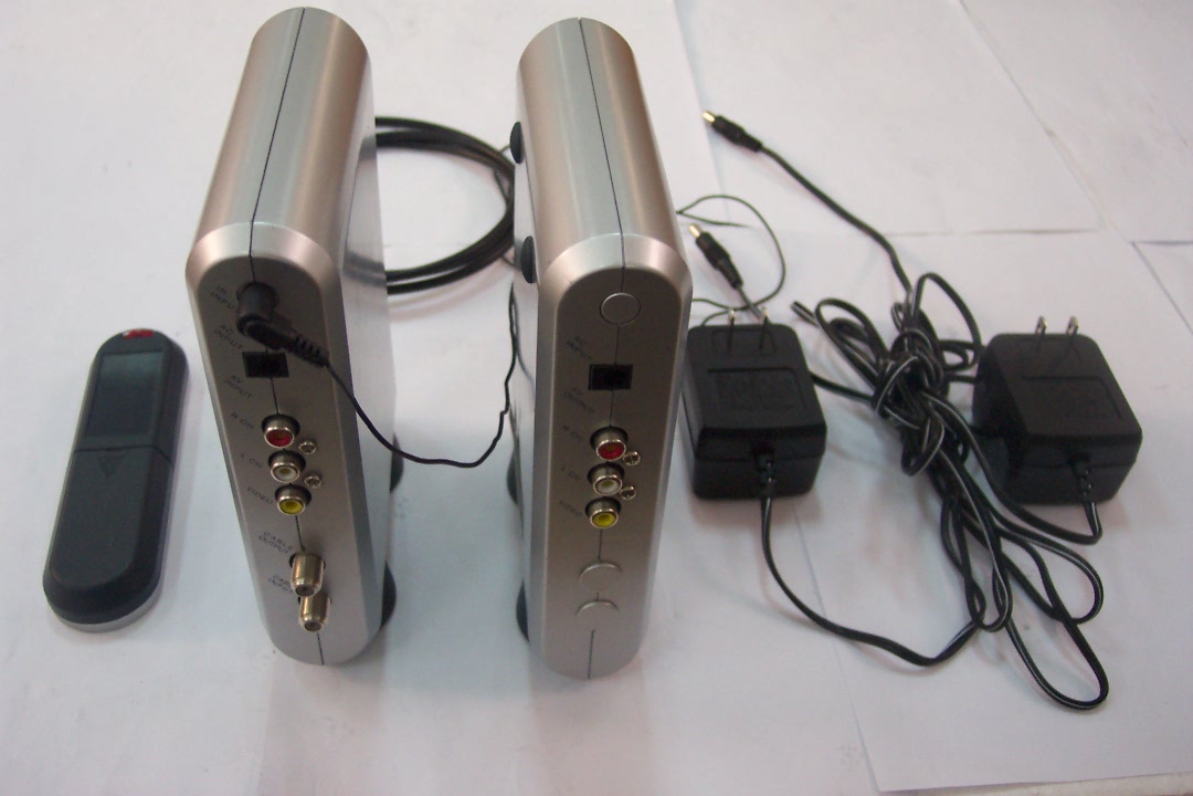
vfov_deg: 35.1
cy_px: 398
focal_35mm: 38
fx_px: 1259
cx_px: 596
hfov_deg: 50.7
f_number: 2.8
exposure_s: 1/30
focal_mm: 8
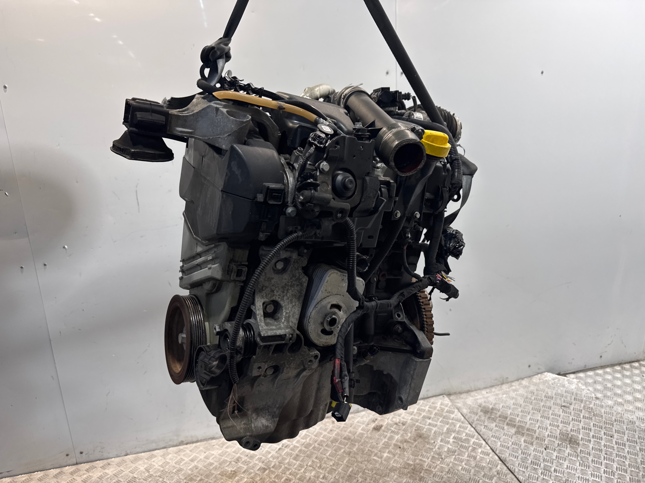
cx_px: 322
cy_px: 242
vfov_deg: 56.8
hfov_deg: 71.6
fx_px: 447
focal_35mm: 24
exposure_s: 1/100
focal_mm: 6.76
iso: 80
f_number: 1.78
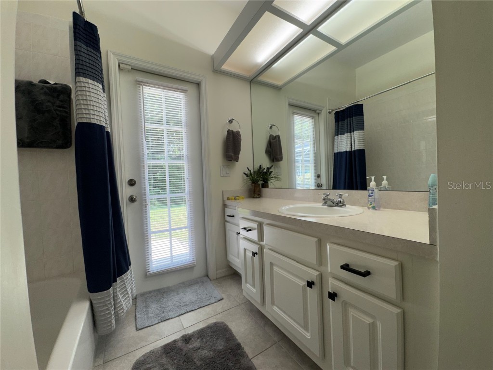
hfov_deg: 102.1
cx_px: 246
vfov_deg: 85.7
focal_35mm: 14
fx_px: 199
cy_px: 185
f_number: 2.2
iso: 40
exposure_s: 1/120
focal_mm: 2.22
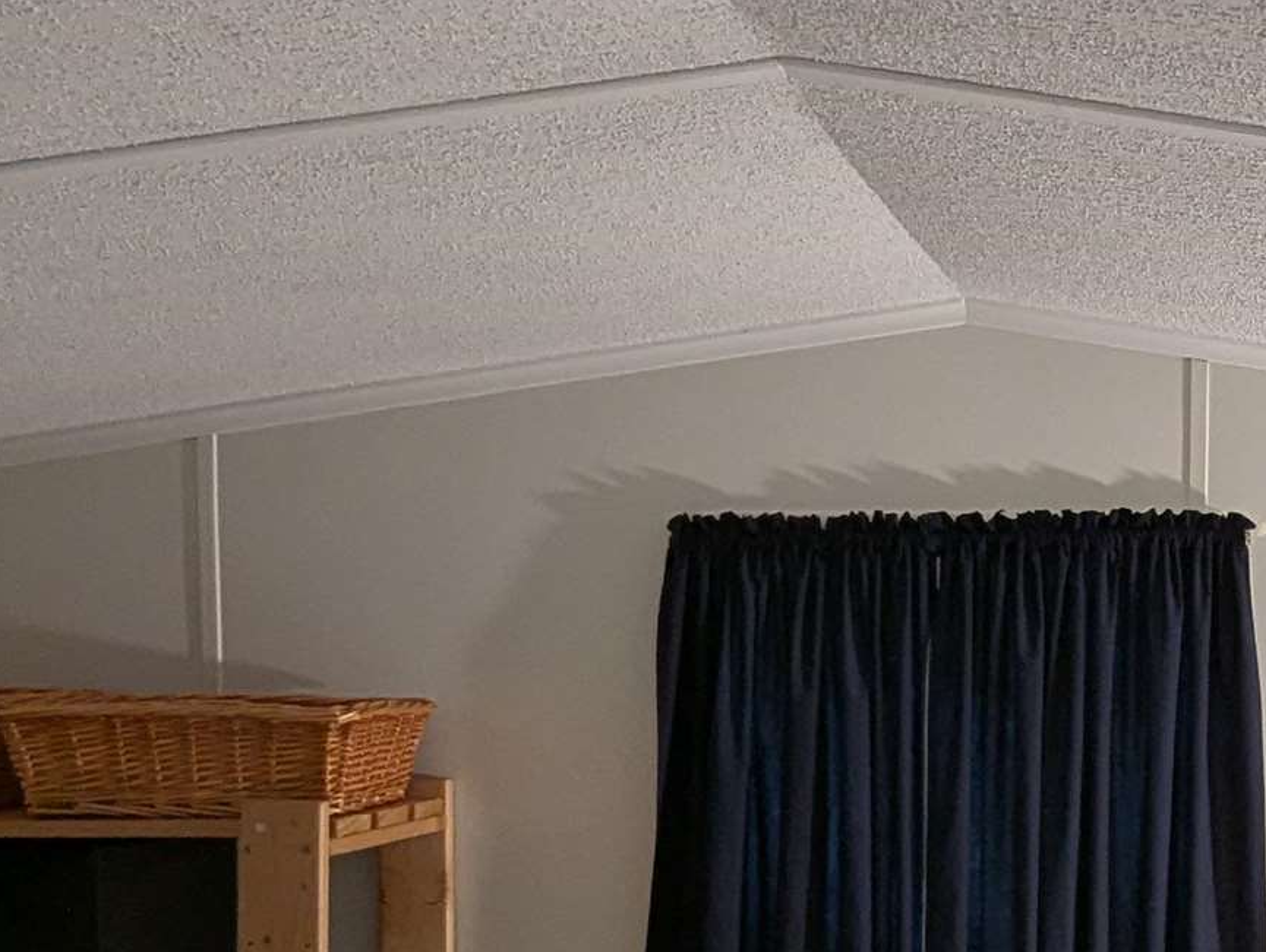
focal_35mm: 46
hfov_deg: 37.7
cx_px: 1202
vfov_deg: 31.1
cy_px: 698
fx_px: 1684
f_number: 2.2
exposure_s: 1/30
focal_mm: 1.95
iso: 87
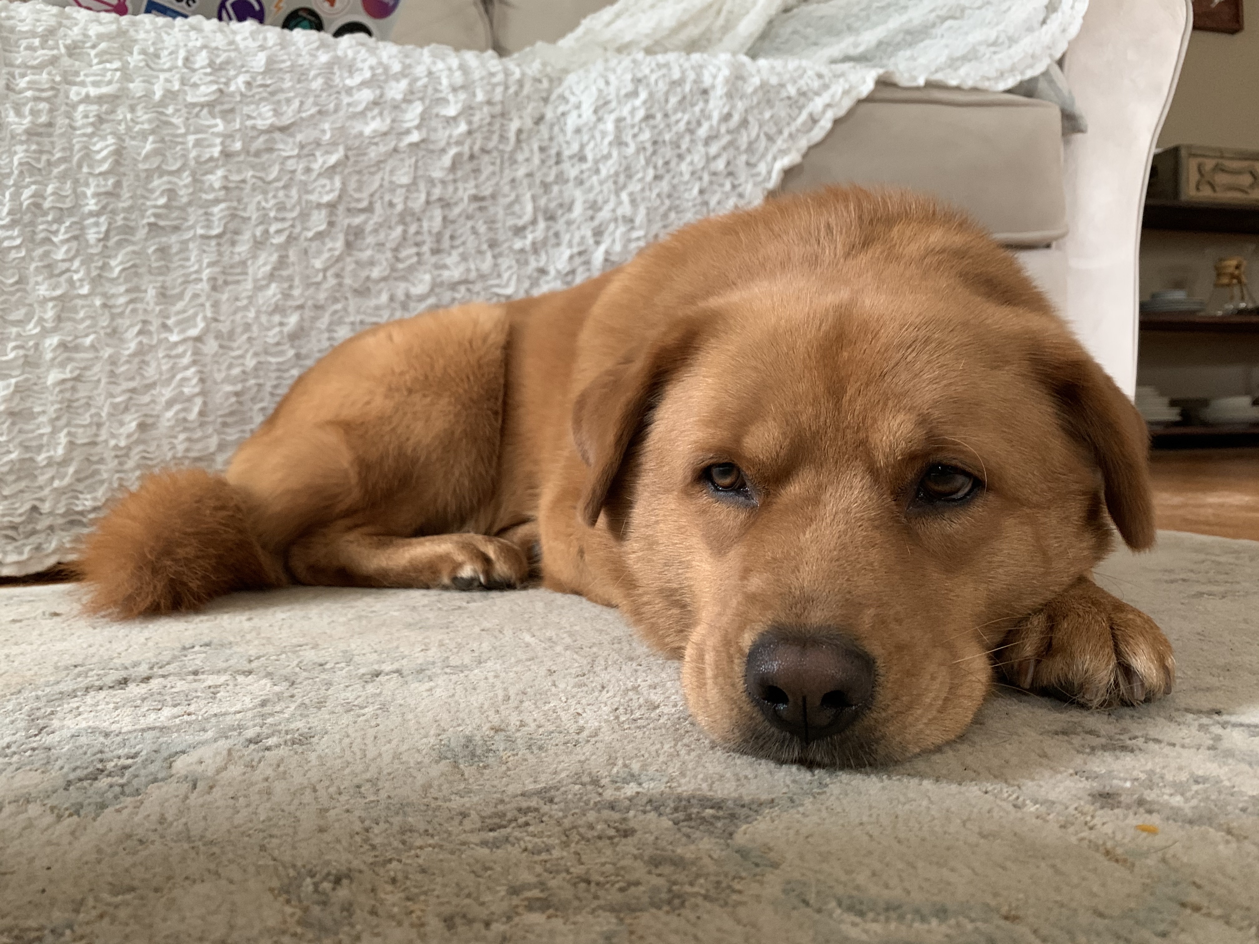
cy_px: 472
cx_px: 630
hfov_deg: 67.3
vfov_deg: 53.1
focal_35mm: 26
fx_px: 946
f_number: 1.8
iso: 400
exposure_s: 1/32
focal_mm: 4.25
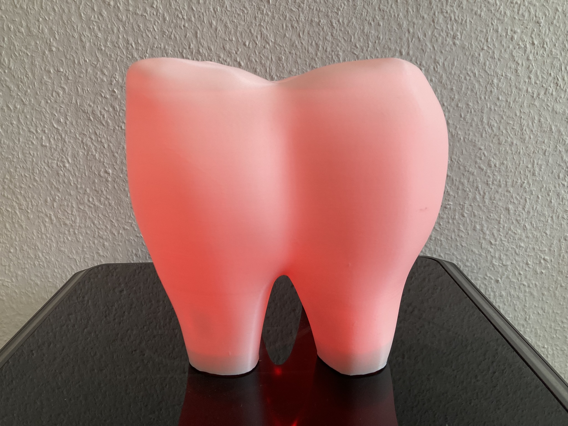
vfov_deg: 49.7
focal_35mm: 28
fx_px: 459
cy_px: 213
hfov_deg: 63.4
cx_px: 284
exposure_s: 1/72
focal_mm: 3.99
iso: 80
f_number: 1.8
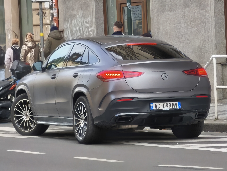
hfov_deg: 19.3
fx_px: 669
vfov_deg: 14.5
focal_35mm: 102
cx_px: 114
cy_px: 86
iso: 400
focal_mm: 7.1
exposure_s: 1/99.9
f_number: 1.9
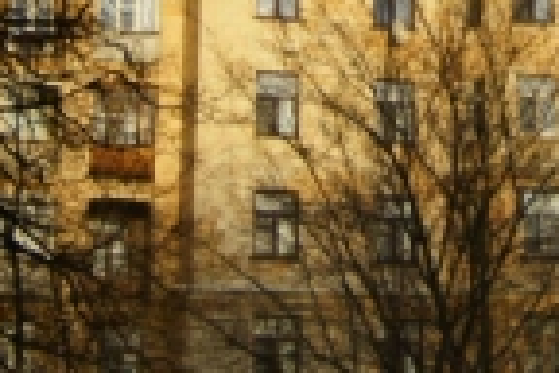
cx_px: 559
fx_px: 1894
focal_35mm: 122
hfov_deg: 16.4
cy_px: -266
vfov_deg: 10.6
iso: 200
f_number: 2.8
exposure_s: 1/1250
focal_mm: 18
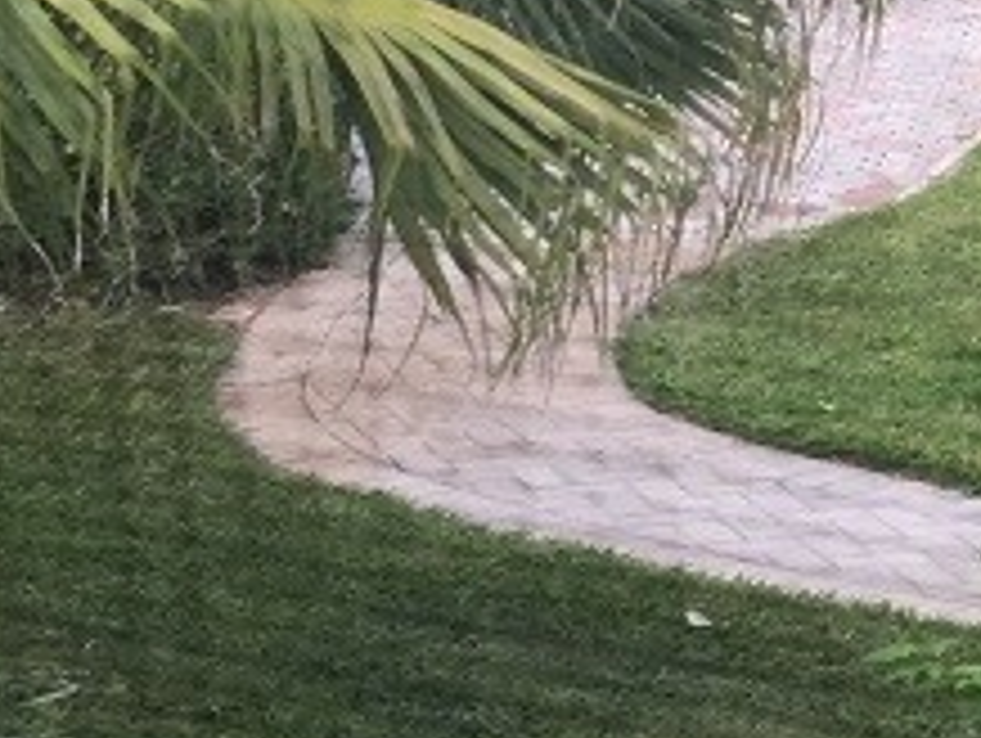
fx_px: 3858
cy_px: -140
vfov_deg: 10.7
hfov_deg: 13.7
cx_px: 1418
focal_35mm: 136
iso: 40
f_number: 2.2
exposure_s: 1/120
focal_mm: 4.15
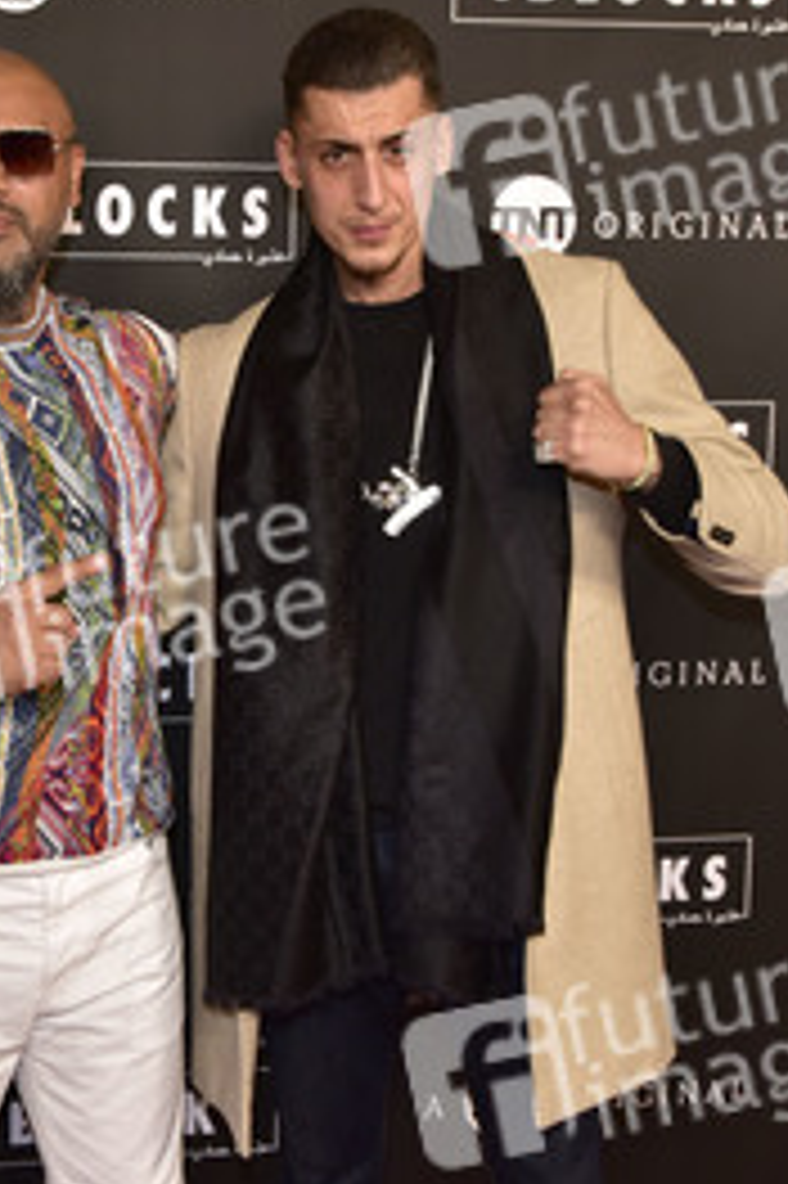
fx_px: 2104
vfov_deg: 31.1
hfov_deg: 21.1
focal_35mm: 64
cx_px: 225
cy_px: 837
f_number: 8
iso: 2000
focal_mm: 42
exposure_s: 1/250
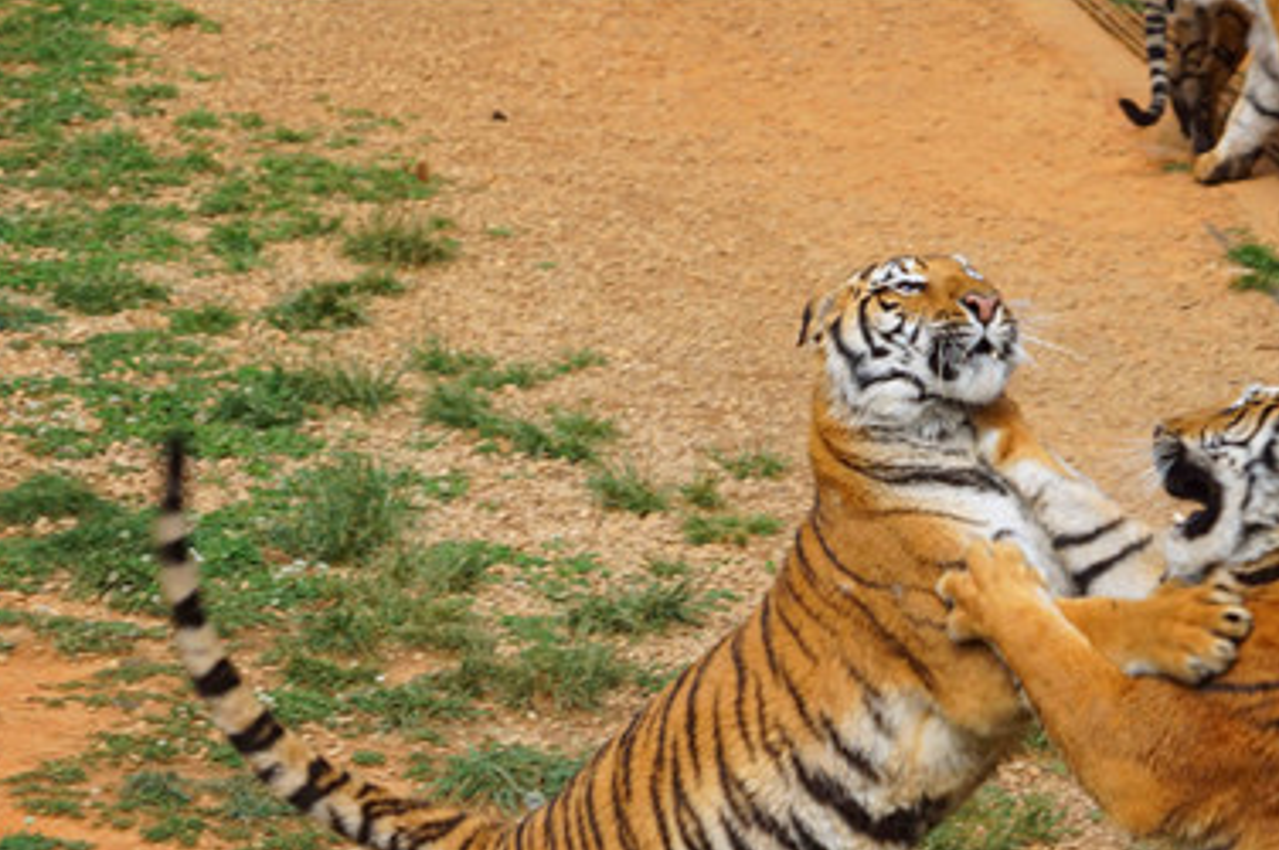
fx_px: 7880
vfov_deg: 6.2
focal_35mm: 222
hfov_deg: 9.3
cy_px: 670
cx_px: 806
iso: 100
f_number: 6.3
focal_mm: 139
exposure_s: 1/200
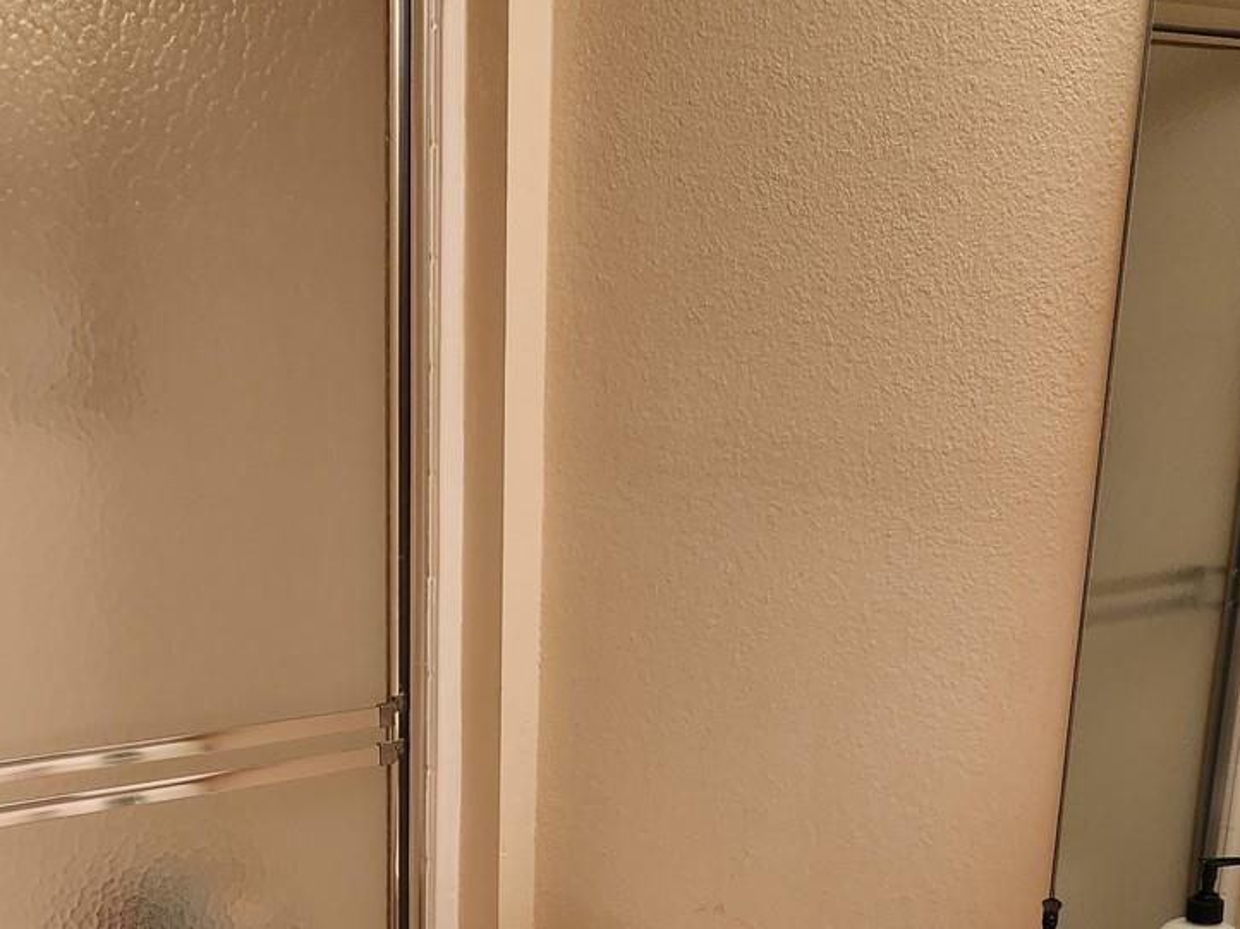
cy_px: 860
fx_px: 1826
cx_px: 369
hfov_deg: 36.9
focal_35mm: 51
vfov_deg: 27.4
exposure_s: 1/120
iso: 250
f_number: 1.8
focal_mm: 5.4
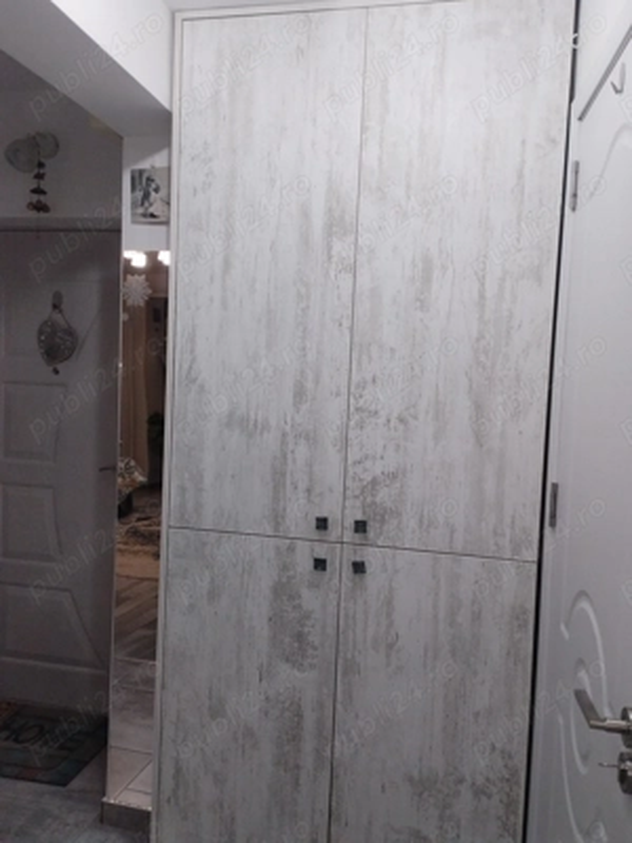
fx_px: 609
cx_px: 316
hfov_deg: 54.9
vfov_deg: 69.4
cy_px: 422
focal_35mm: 25
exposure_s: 1/100
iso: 183
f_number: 1.8
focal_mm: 2.02
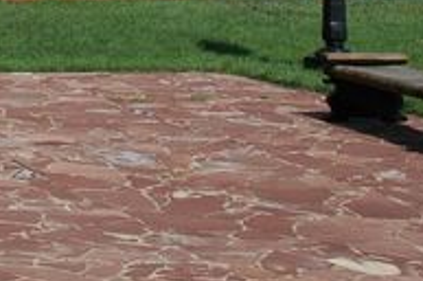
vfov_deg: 8.8
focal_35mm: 149
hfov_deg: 12.3
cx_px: -405
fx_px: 1748
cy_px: -221
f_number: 11
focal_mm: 24
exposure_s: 1/400
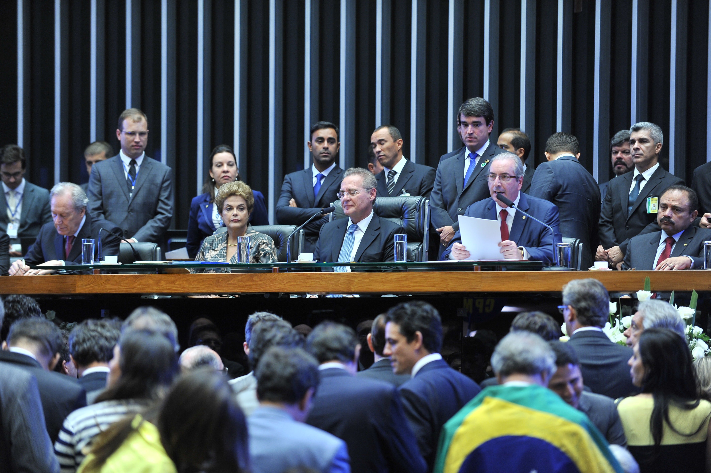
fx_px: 2763
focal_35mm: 140
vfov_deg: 9.8
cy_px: 236
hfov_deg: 14.7
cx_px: 356
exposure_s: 1/60
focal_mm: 140
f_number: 2.8
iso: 800
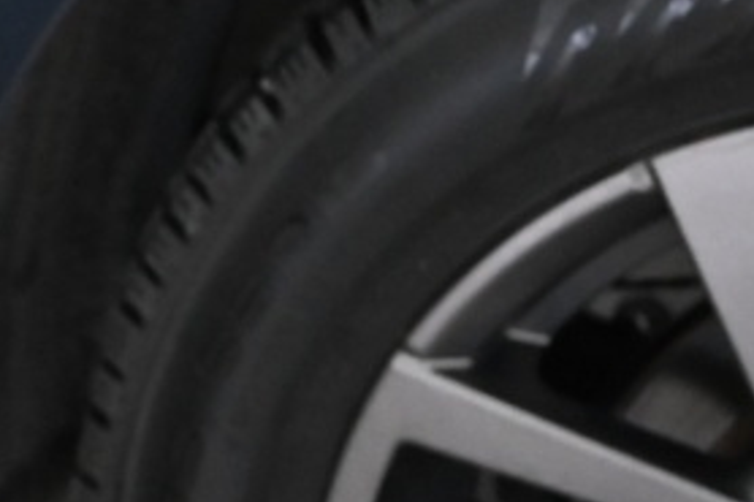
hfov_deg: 14.0
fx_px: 2930
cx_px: -277
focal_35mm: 140
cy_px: 440
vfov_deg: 9.7
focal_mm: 24
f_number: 4
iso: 3200
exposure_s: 1/125
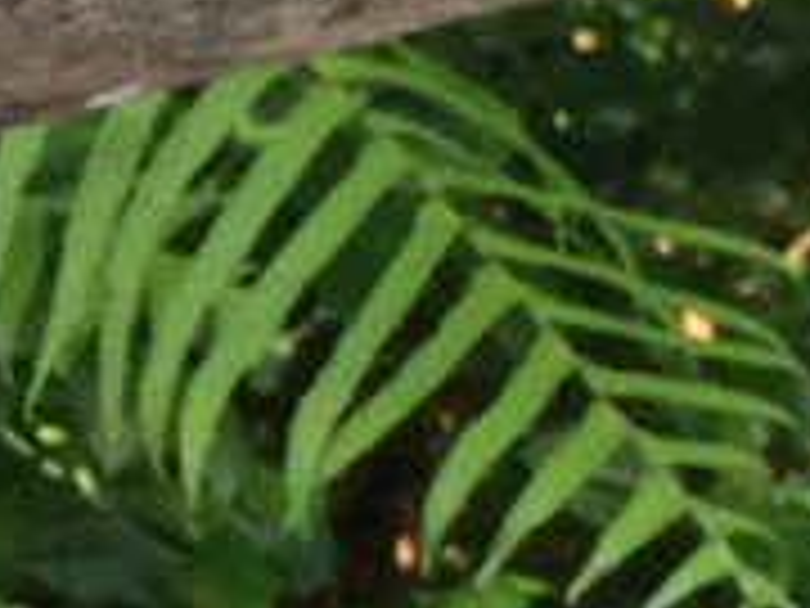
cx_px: -598
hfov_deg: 11.2
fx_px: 3861
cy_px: 252
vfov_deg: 9.0
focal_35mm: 165
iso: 32
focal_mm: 4.15
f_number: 2.2
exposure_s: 1/33
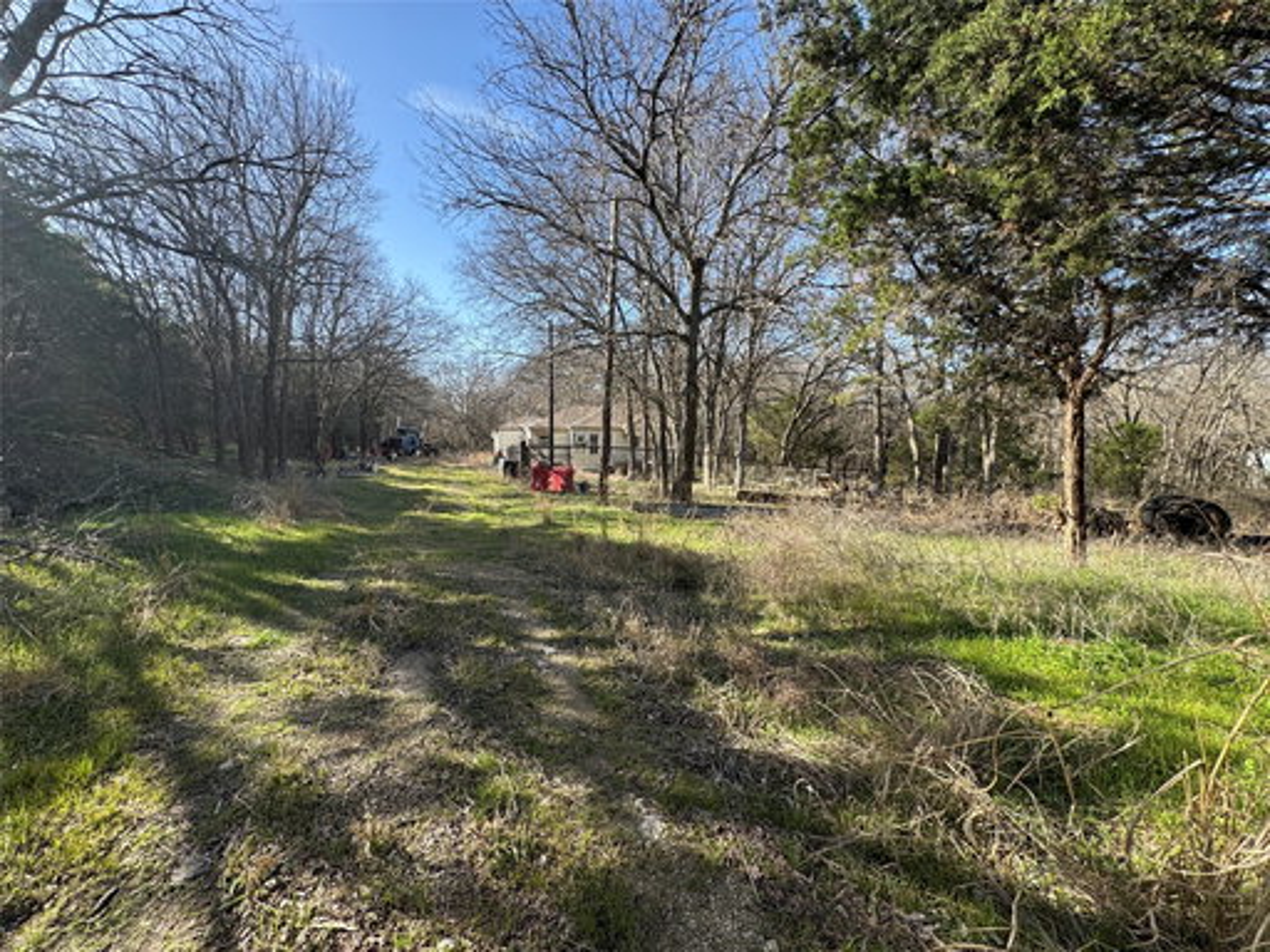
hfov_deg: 102.1
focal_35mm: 14
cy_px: 476
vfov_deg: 85.7
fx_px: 514
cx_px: 635
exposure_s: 1/428
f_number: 2.2
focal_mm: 2.22
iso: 40
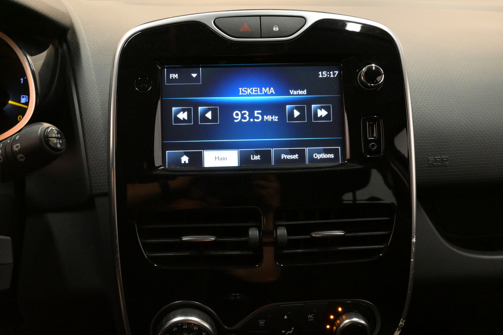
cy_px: 168
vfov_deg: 36.9
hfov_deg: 53.1
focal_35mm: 36
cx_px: 252
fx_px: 503
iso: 6400
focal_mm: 24
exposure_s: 1/125
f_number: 6.3
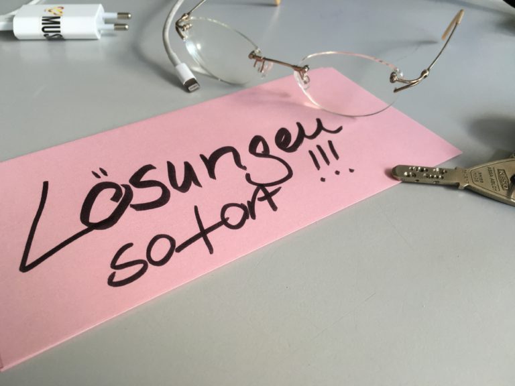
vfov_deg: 48.2
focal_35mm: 29
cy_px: 193
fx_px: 431
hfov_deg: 61.7
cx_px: 258
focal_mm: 4.15
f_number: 2.2
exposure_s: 1/100
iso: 40
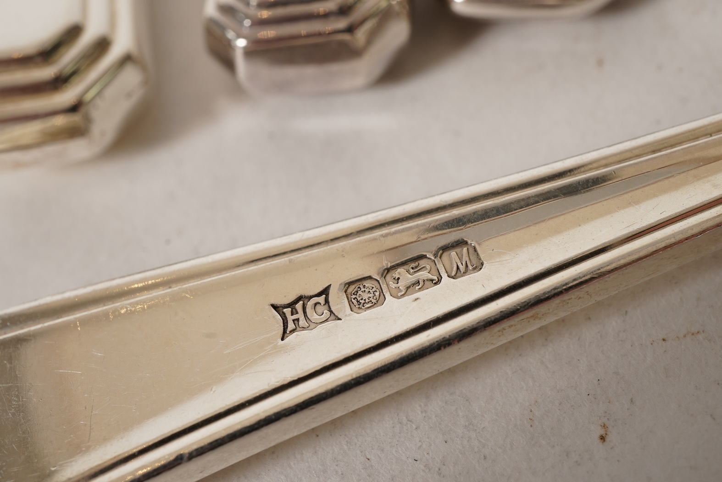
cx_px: 361
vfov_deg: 29.9
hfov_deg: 43.6
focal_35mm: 45
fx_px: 903
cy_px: 241
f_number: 22
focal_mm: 30
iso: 400
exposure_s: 1/125
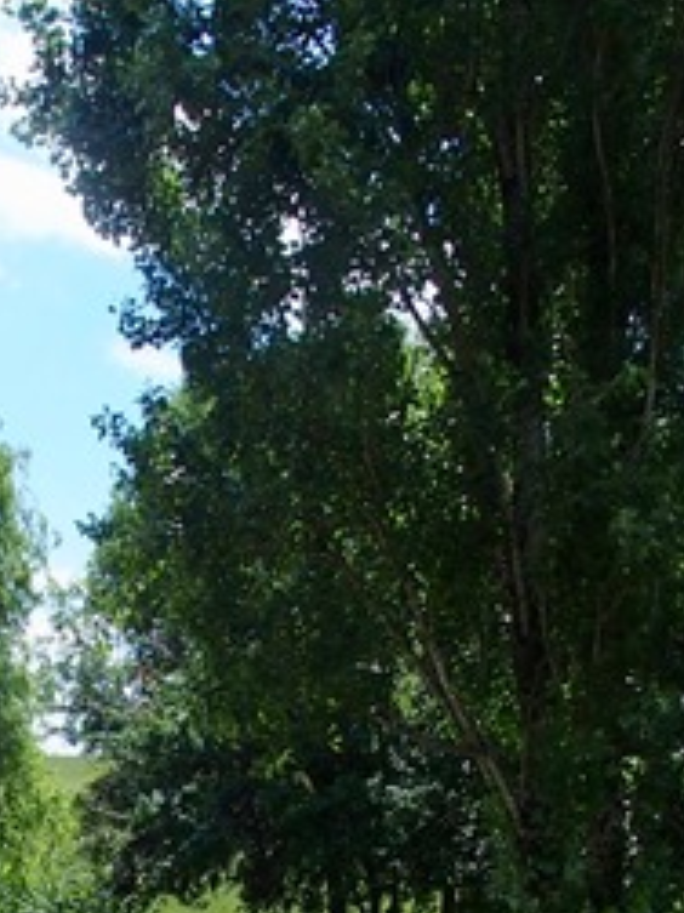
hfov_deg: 14.3
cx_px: -4
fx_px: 2690
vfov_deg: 18.3
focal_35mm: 102
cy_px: 1088
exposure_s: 1/500
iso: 100
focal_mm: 6.7
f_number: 4.5
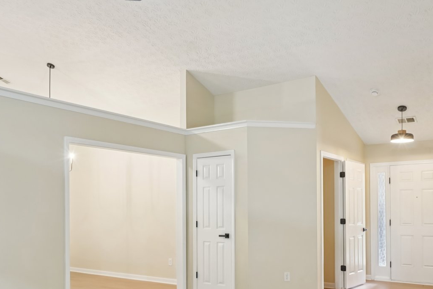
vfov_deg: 40.3
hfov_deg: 58.3
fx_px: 385
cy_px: 206
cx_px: 255
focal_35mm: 32
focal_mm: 16
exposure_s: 1/4
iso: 400
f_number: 8
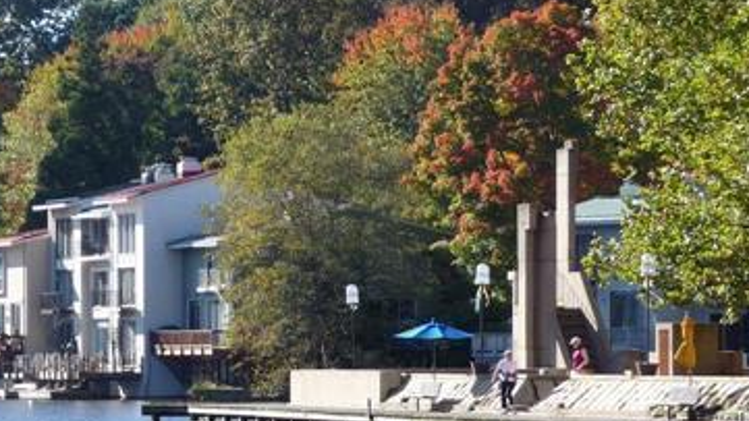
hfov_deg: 9.6
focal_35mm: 224
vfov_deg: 5.4
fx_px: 4448
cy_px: 313
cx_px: 151
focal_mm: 17.5
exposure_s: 1/250
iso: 100
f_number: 4.7
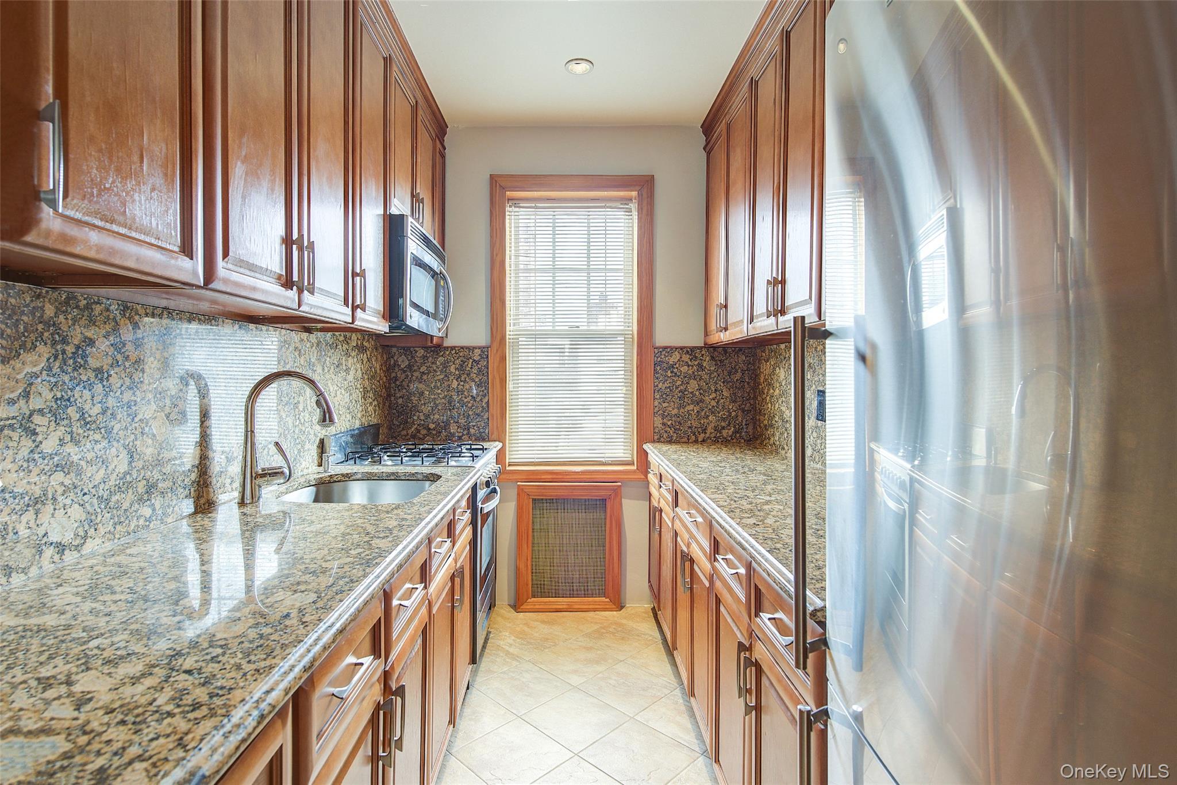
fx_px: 589
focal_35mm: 18
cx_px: 588
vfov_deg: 67.4
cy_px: 392
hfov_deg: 90.0
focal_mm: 18
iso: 250
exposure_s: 1/50
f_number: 7.1
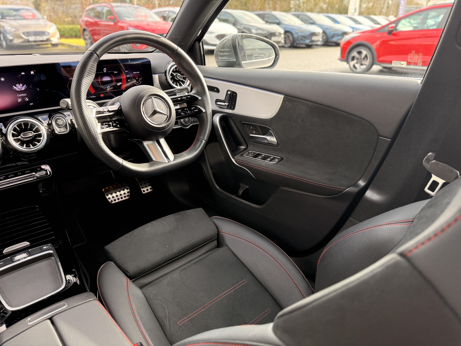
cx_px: 230
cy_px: 173
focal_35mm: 24
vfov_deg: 56.8
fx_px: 320
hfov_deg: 71.6
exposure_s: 1/235
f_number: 1.78
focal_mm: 6.76
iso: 160
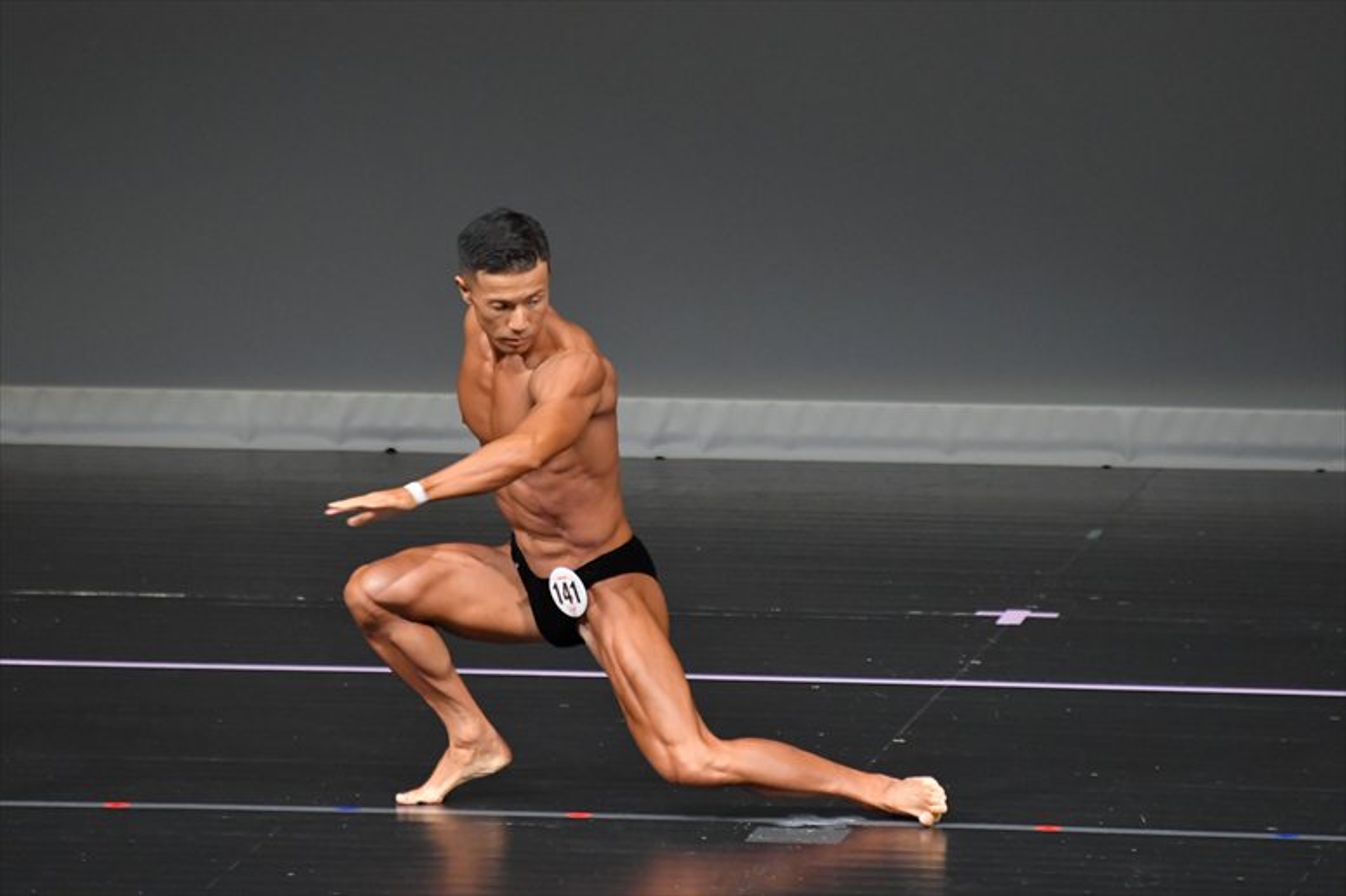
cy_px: 448
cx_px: 673
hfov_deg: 4.6
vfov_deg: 3.1
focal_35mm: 450
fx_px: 16817
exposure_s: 1/400
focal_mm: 300
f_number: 5.6
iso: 4000
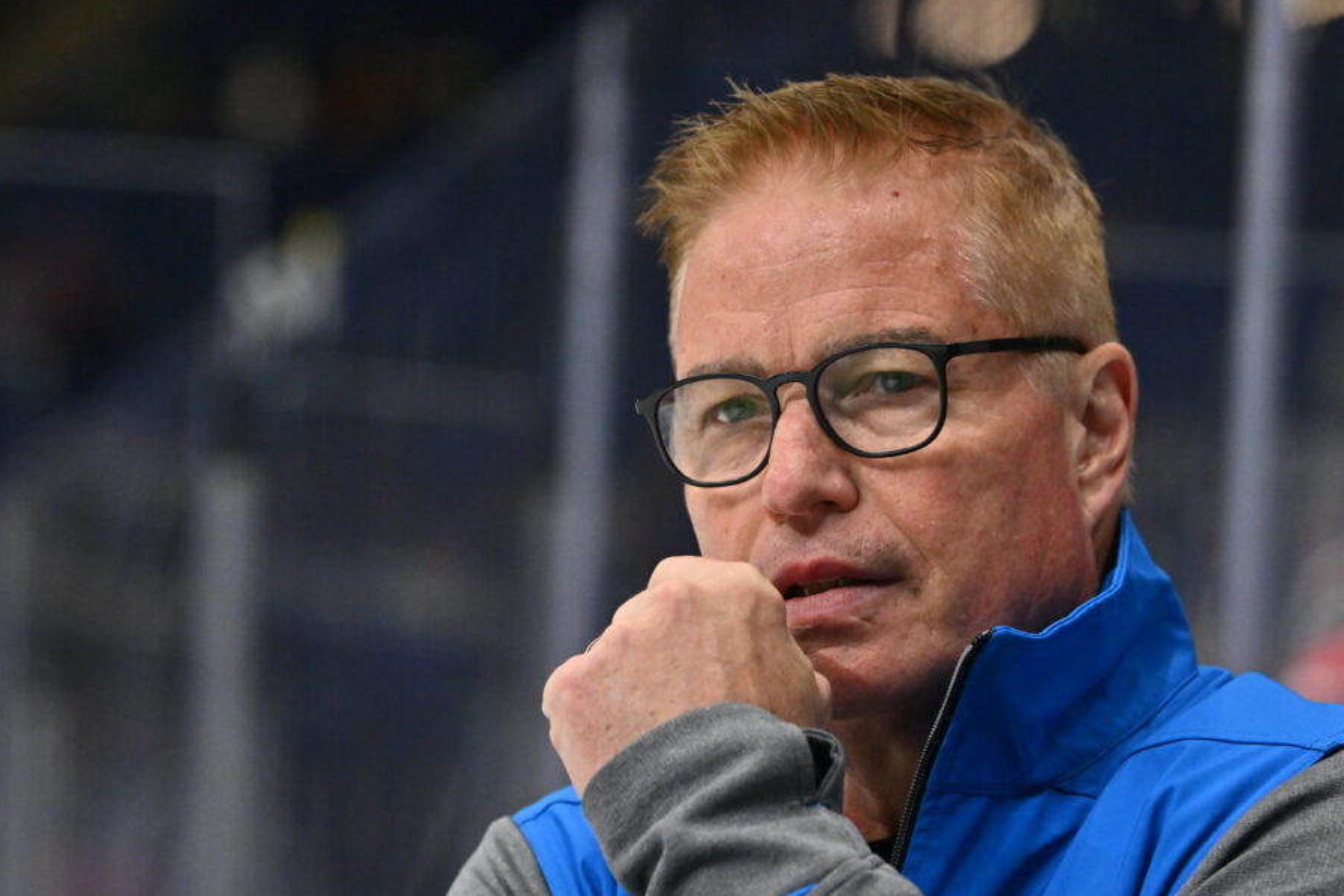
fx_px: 7989
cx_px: 736
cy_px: 565
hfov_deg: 9.6
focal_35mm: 214
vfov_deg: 6.4
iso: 3200
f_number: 4.5
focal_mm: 160
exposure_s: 1/1600
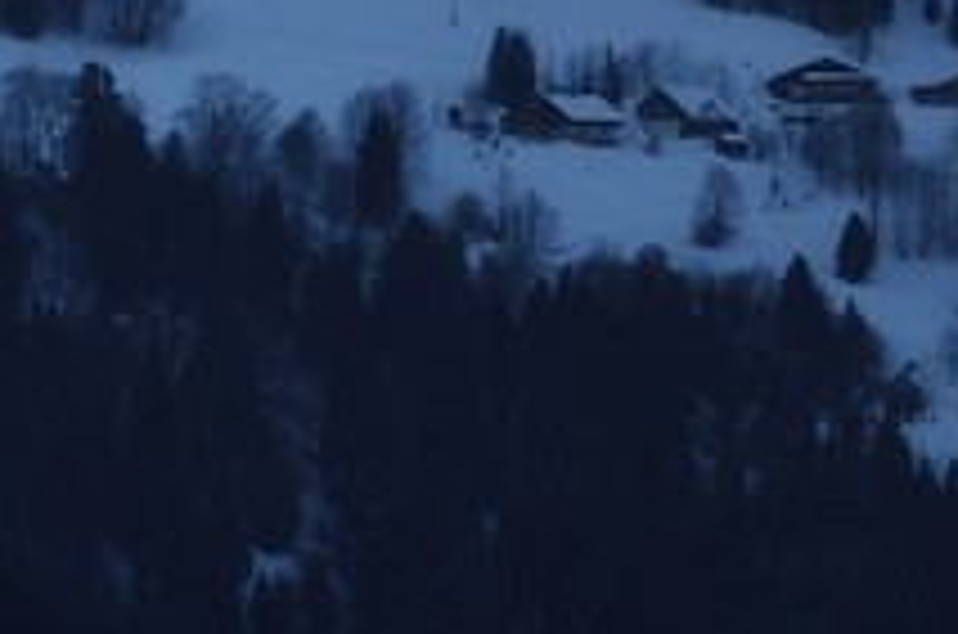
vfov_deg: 1.5
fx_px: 24958
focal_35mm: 940
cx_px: 3522
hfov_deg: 2.2
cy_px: -99
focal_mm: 125
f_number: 13
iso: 320
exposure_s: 1/250
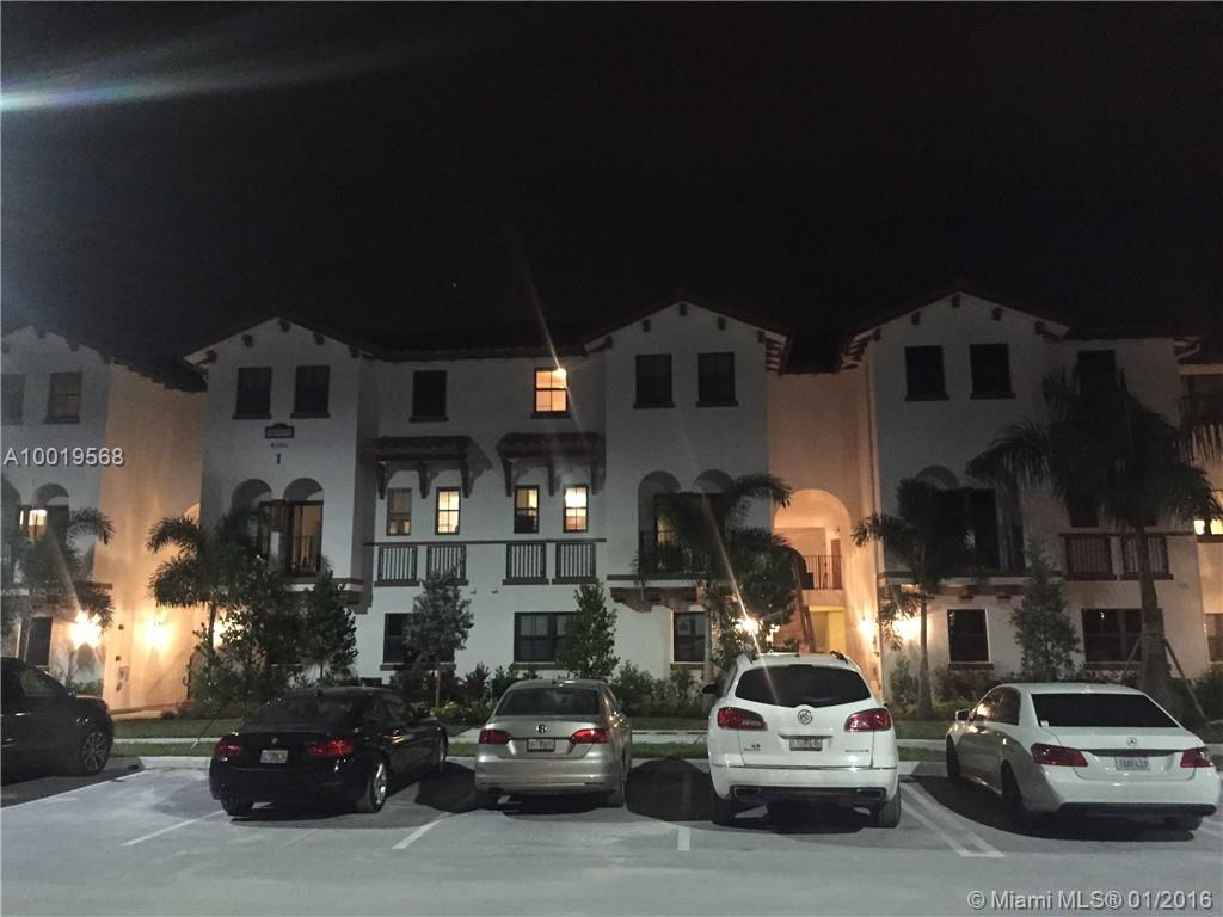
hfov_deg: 61.7
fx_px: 1025
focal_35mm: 29
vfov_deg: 48.2
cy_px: 458
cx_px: 612
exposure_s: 1/15
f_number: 2.2
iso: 400
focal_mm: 4.15
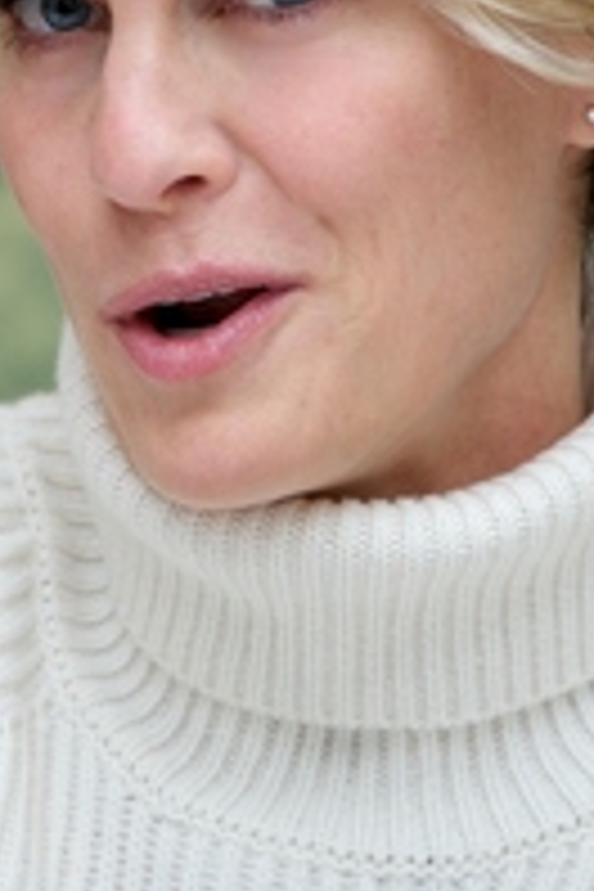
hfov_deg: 2.3
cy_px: 248
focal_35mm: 607
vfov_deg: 3.4
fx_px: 15022
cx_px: 220
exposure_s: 1/100
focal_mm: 300
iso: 400
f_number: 5.6
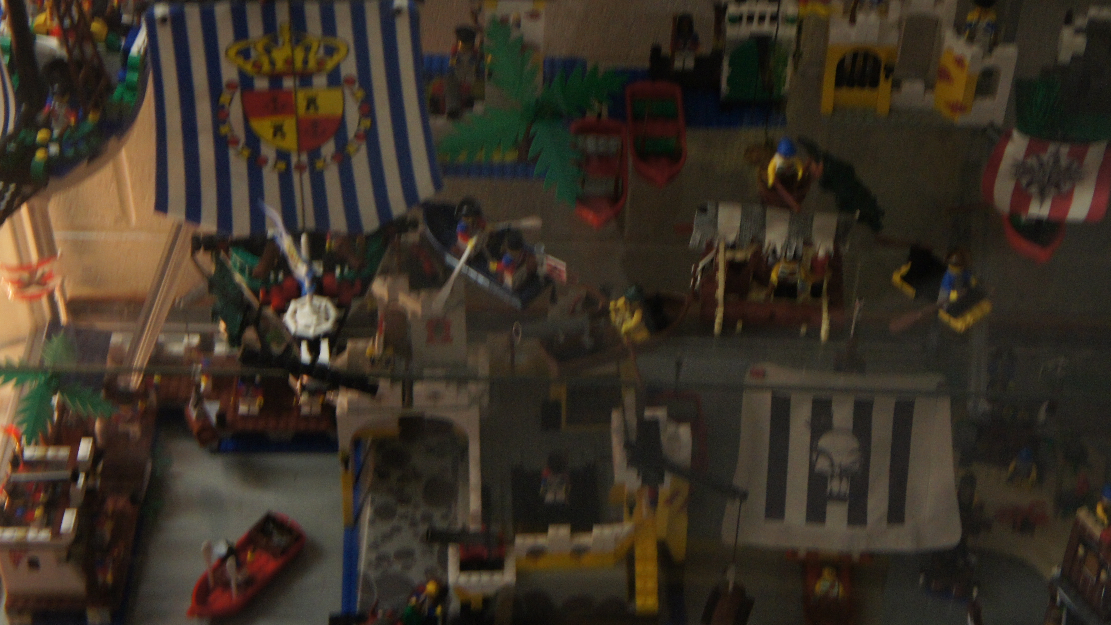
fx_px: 2150
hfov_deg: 29.0
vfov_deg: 16.5
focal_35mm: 73
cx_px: 599
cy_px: 196
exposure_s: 1/25
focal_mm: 36
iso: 1600
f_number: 4.5
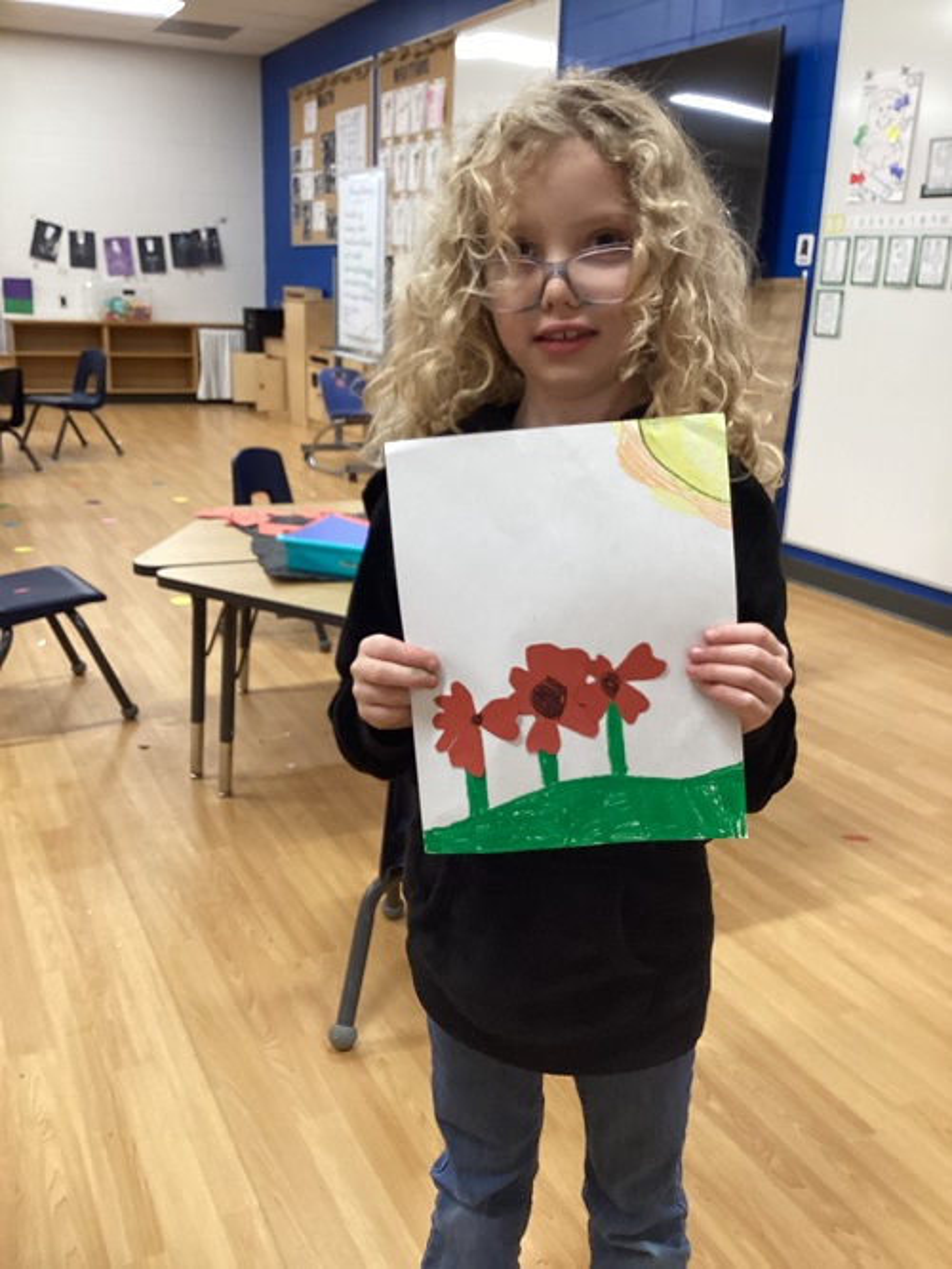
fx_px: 1136
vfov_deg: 58.3
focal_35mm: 31
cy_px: 634
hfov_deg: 45.5
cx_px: 476
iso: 160
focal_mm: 3.3
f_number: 2.4
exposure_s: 1/60
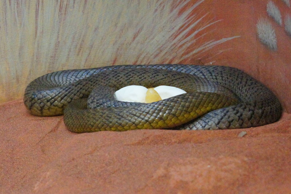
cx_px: 146
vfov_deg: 12.2
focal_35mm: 112
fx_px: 909
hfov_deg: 18.2
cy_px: 97
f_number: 8
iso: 12800
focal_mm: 75
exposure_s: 1/400
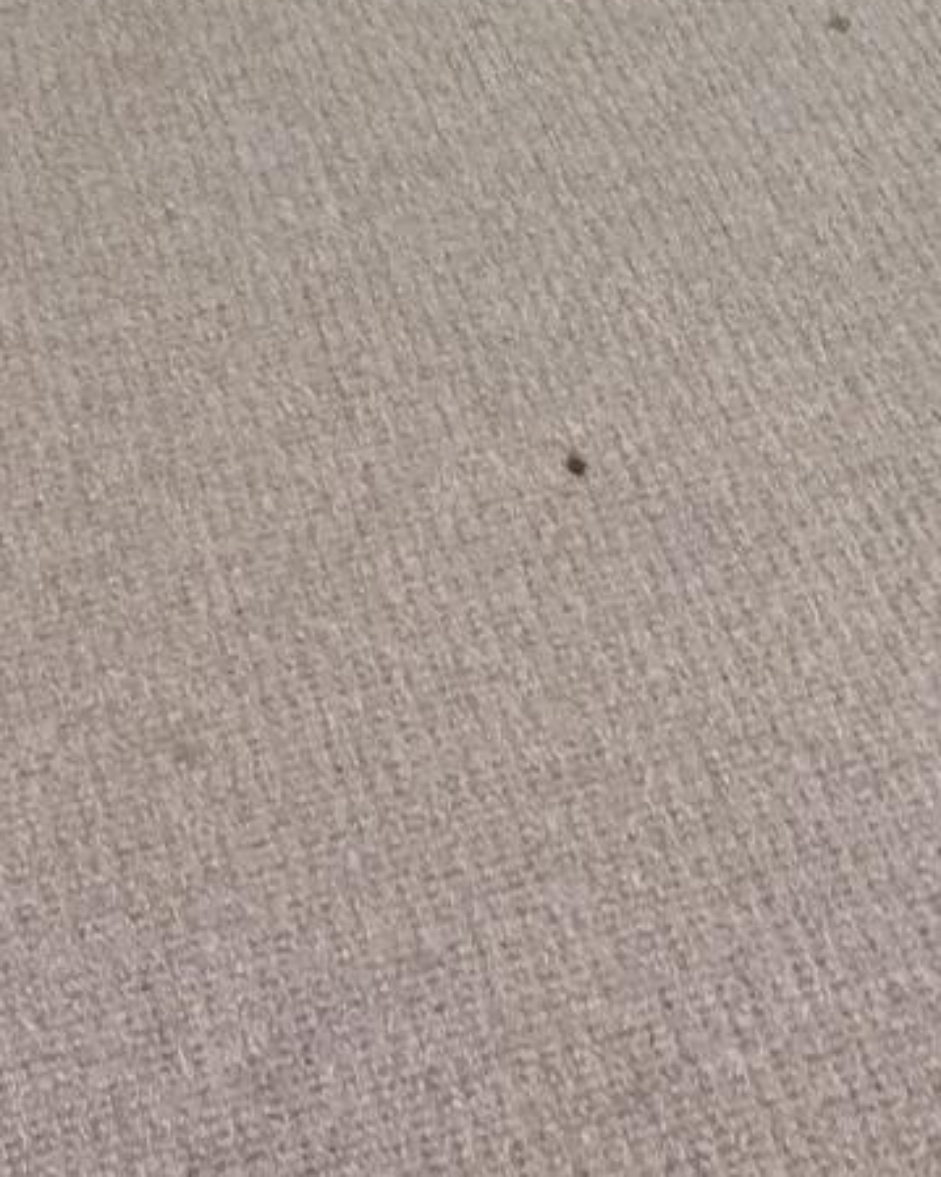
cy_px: -1148
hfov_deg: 12.1
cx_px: 999
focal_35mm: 126
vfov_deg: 13.3
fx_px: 4388
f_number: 2.2
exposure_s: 1/30
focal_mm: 4.15
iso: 40
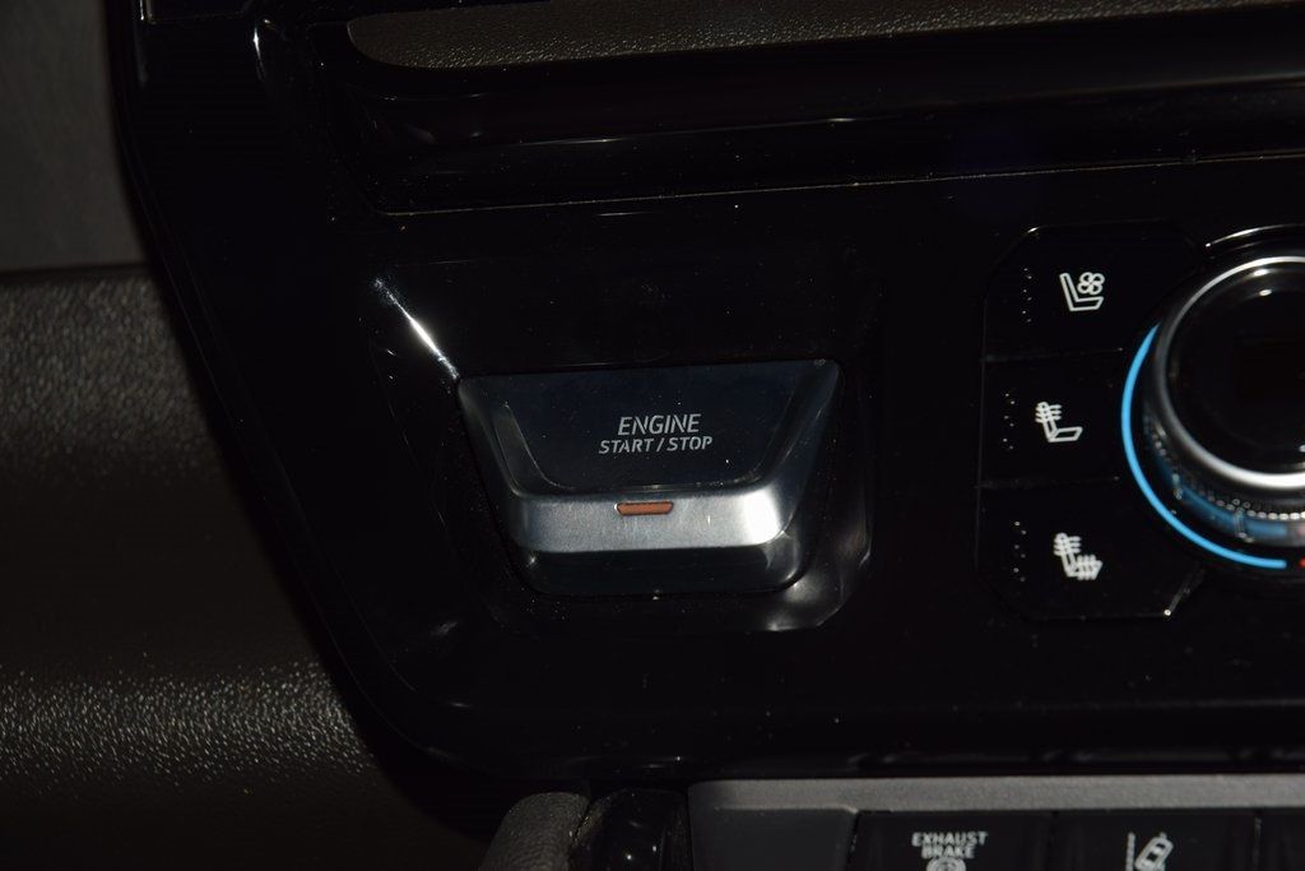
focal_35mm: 105
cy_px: 436
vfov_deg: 13.0
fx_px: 3807
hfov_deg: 19.5
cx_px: 652
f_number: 8
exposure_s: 1/125
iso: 100
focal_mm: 70
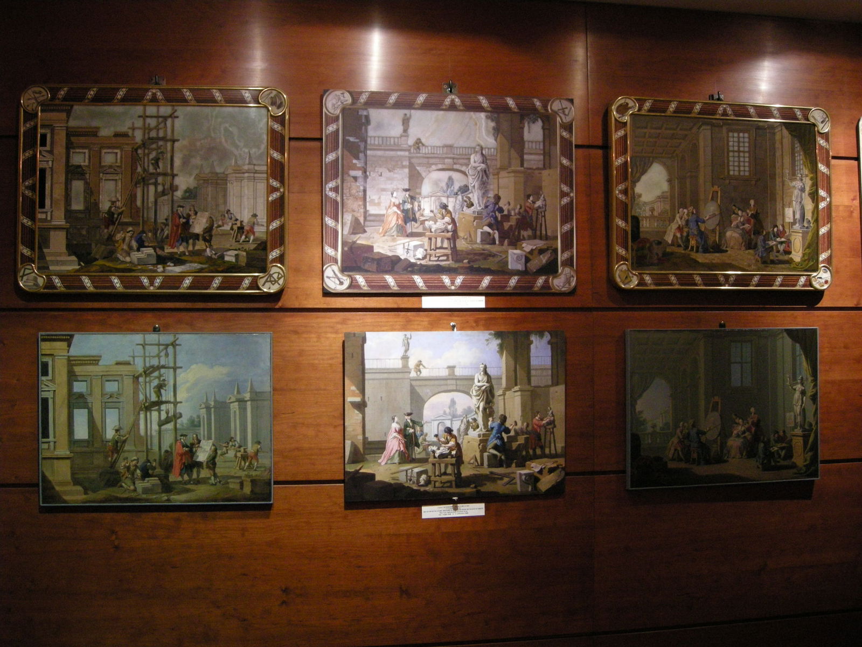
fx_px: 896
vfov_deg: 39.7
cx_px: 431
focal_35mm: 36
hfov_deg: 51.4
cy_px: 324
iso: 400
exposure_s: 1/25.5
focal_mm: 7.5
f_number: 2.7
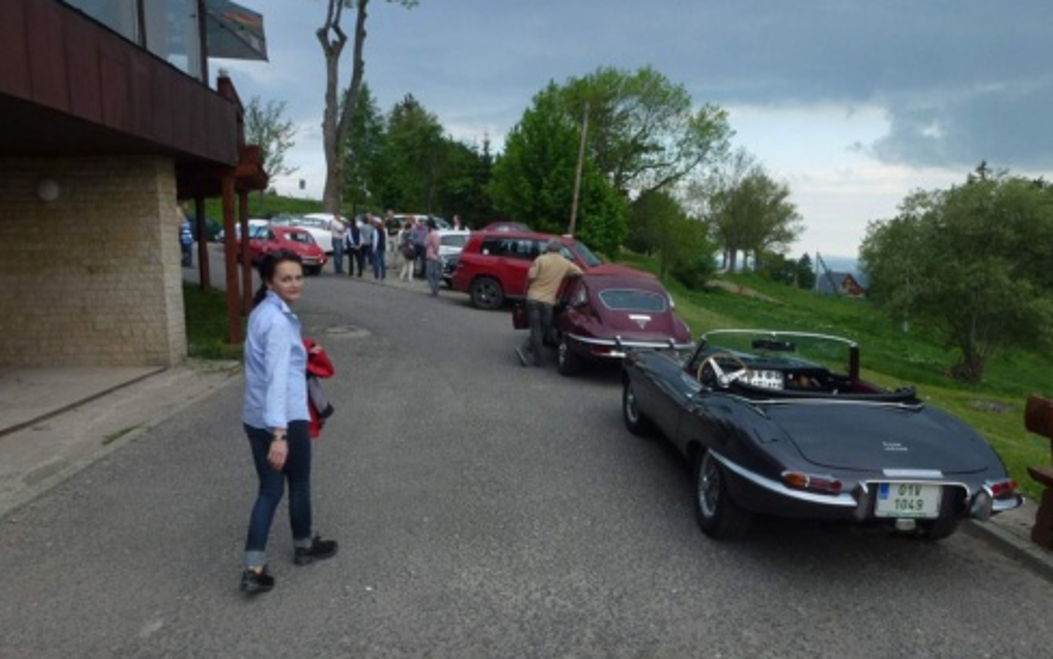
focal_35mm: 26
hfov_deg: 70.4
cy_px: 371
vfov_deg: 47.5
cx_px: 523
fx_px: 746
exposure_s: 1/160
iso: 100
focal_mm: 4.3
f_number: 4
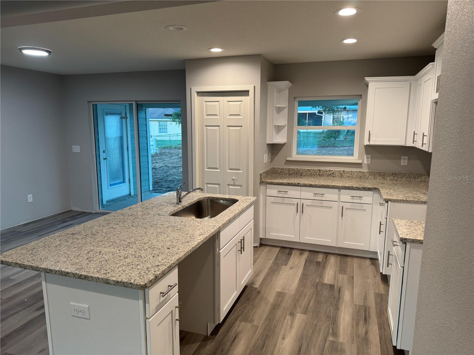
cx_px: 237
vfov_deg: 56.8
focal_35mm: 24
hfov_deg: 71.6
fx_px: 329
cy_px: 178
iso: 200
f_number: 1.78
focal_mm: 6.76
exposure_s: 1/120
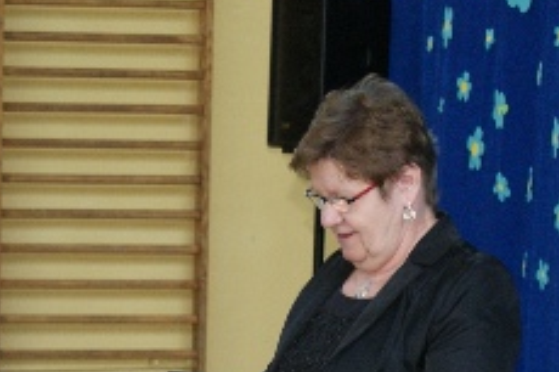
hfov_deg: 9.8
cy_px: 444
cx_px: 165
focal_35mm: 209
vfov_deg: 6.5
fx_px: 3243
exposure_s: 1/80
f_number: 5.6
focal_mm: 50
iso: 400
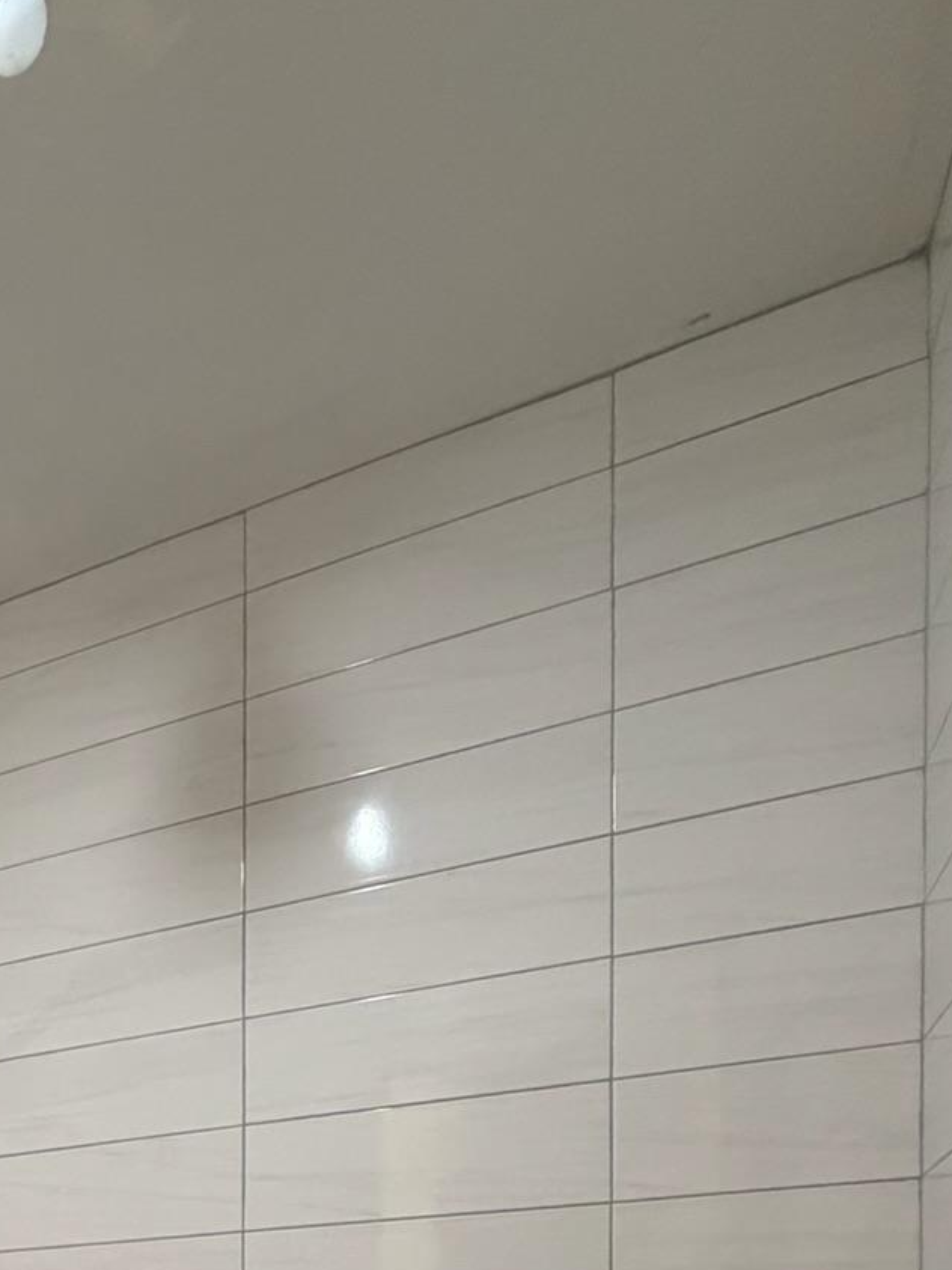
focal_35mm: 34
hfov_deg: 33.9
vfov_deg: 41.4
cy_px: 1437
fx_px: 1247
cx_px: -184
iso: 320
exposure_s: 1/120
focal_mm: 2.22
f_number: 2.2
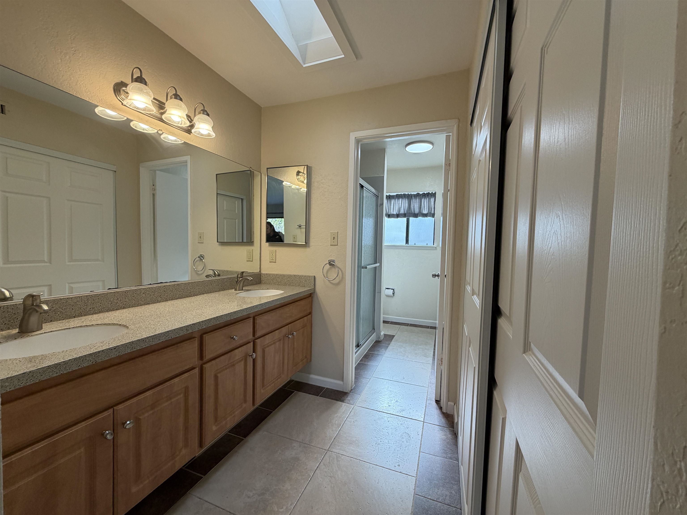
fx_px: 278
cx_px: 344
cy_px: 258
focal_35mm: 14
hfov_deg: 102.1
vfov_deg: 85.7
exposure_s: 1/120
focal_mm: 2.22
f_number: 2.2
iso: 125
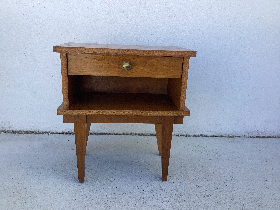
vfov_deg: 45.4
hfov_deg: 58.4
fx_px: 251
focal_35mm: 31
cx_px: 140
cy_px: 105
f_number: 2.4
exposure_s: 1/251
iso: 25
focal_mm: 3.3
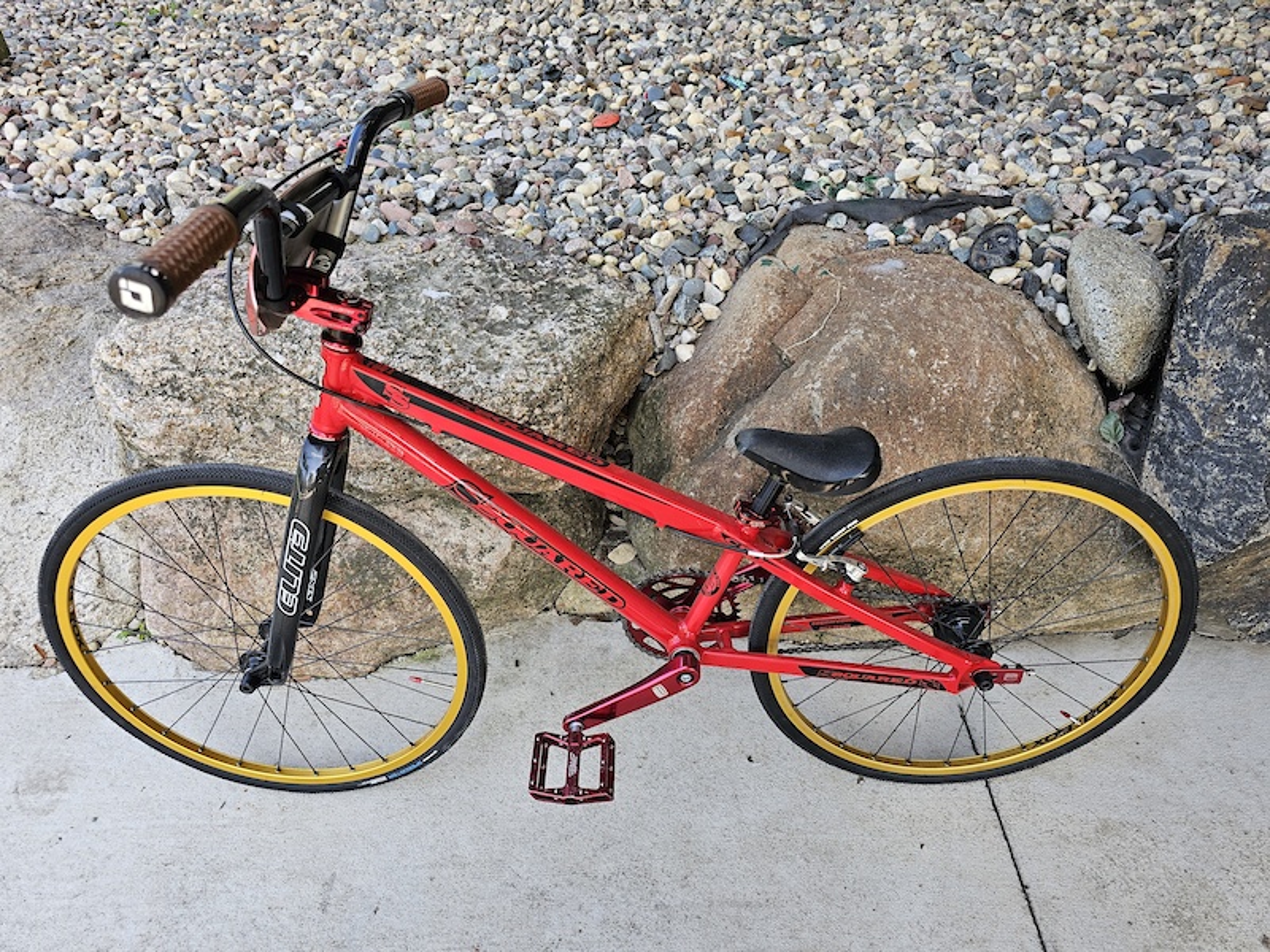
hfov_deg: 73.9
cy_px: 476
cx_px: 635
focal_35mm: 23
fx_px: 844
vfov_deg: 58.9
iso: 50
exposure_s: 1/180
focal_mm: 6.3
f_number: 1.7
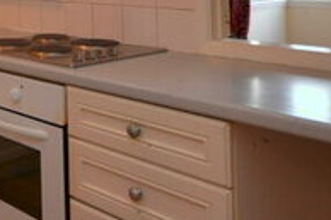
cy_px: -44
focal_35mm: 54
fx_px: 496
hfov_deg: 31.5
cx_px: -56
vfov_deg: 23.0
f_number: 4
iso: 450
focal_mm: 10
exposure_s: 1/60
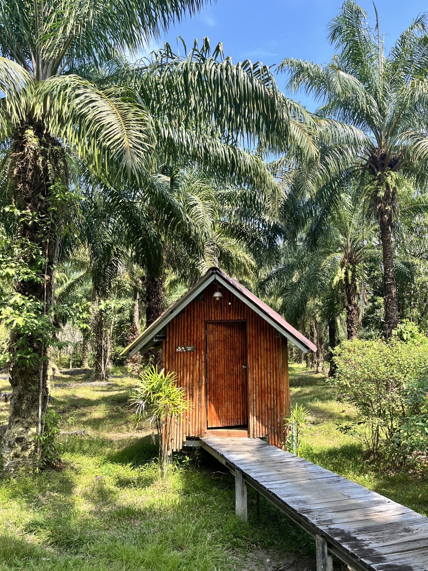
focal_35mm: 28
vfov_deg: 63.4
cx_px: 230
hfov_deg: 49.7
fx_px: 462
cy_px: 295
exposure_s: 1/845
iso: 50
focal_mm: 5.1
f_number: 1.6
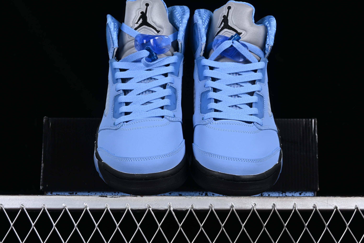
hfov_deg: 27.0
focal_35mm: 75
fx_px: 758
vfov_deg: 18.2
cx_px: 182
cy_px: 122
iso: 160
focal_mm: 50
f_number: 8
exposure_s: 1/80
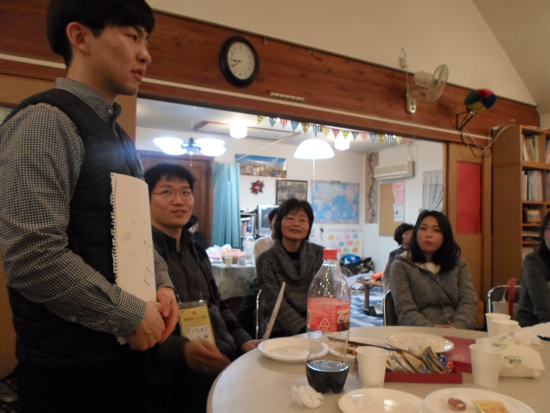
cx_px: 275
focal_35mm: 25
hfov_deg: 69.4
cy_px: 206
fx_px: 397
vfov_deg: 54.9
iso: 320
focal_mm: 4.5
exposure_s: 1/30
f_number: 2.5
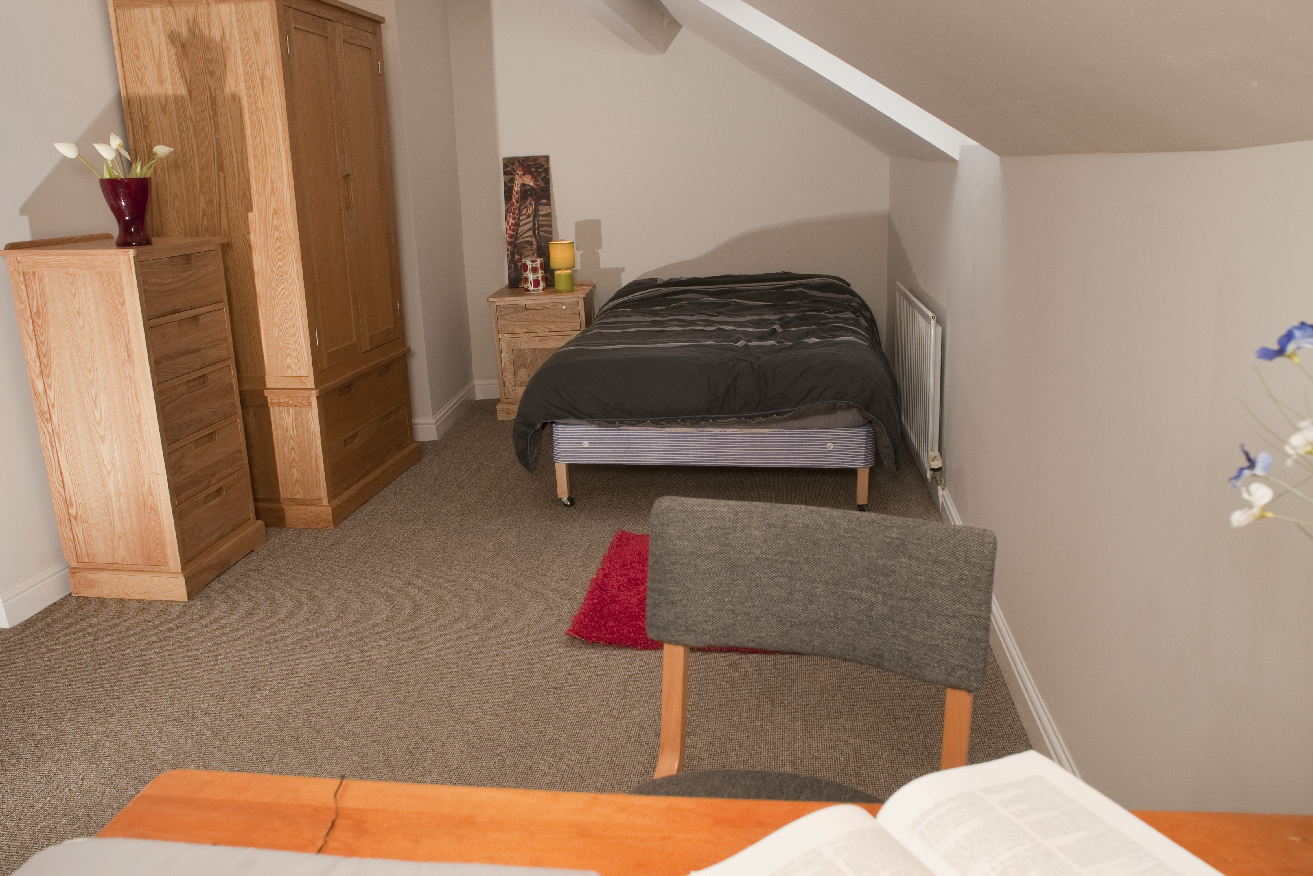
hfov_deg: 69.4
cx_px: 664
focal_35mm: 26
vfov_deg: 49.5
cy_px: 463
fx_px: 948
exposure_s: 1/80
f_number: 6.3
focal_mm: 20
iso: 200
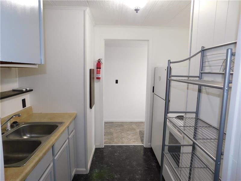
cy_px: 90
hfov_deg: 73.9
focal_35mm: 23
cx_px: 120
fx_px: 160
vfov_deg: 58.9
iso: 200
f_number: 3
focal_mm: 4
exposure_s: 1/30
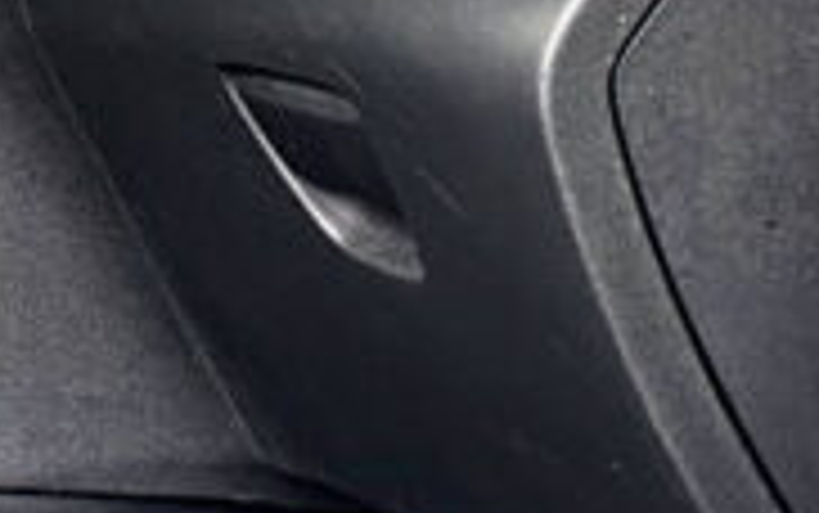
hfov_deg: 14.9
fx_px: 2501
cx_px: -864
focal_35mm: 112
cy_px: -22
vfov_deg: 11.6
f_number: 1.78
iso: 200
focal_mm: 6.86
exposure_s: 1/121
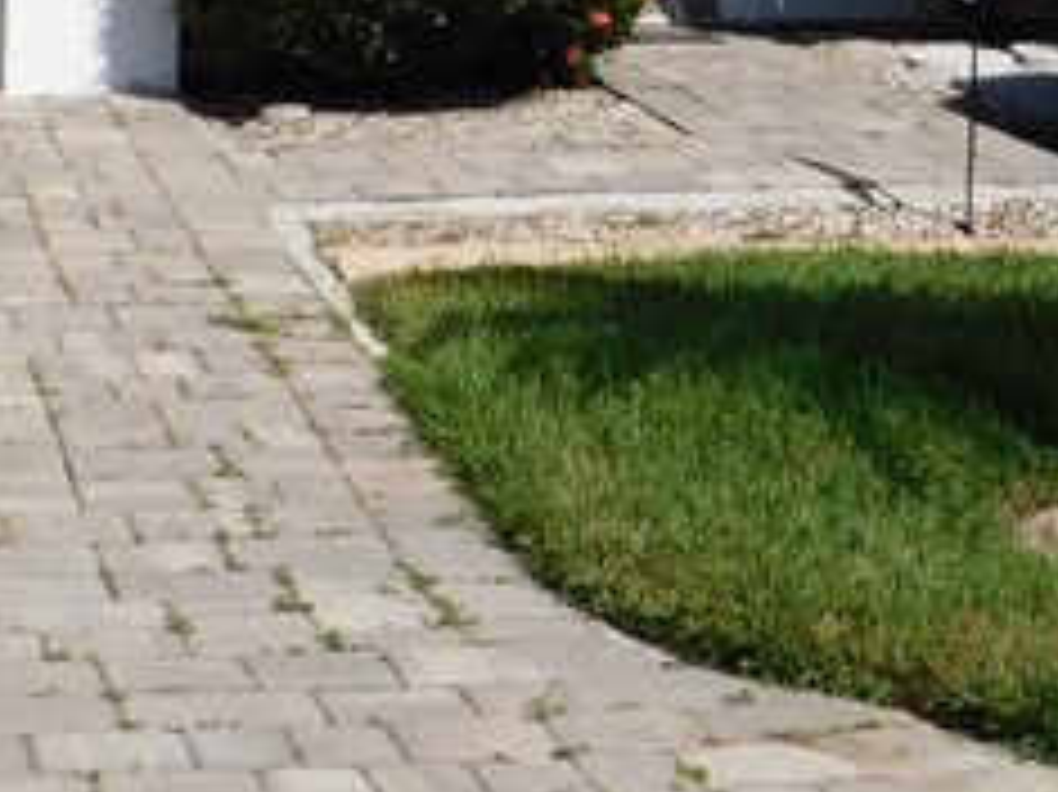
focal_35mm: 122
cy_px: -634
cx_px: 531
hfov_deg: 16.2
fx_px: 3727
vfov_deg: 11.3
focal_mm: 4.9
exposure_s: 1/800
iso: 125
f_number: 6.4
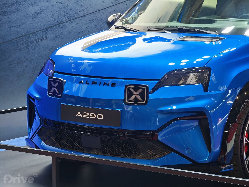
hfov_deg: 16.4
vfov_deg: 12.3
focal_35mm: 120
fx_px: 863
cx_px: 124
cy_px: 94
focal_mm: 19.4
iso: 250
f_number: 2.5
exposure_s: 1/84.5
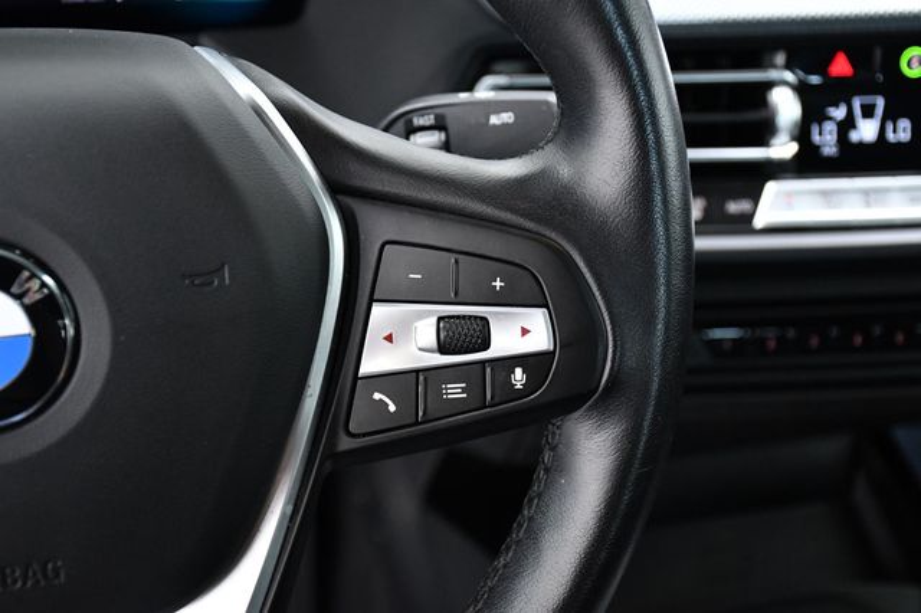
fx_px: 1534
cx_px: 460
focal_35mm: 60
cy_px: 306
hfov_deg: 33.4
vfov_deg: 22.6
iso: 2500
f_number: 5
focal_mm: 40
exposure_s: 1/100
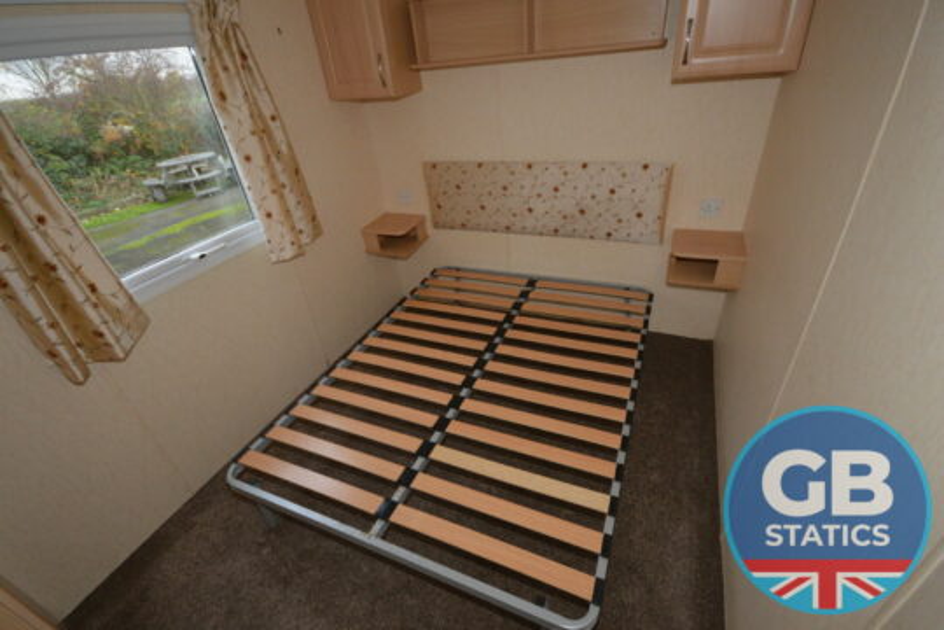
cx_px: 472
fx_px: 433
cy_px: 315
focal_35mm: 16
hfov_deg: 95.0
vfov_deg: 72.1
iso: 1600
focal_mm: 11
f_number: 4.2
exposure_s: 1/60
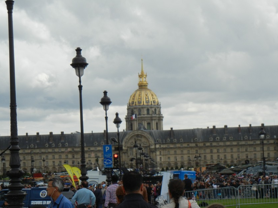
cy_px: 125
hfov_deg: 18.0
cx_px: 136
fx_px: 875
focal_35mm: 109
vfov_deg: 13.6
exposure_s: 1/920
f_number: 4.4
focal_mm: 16
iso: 160
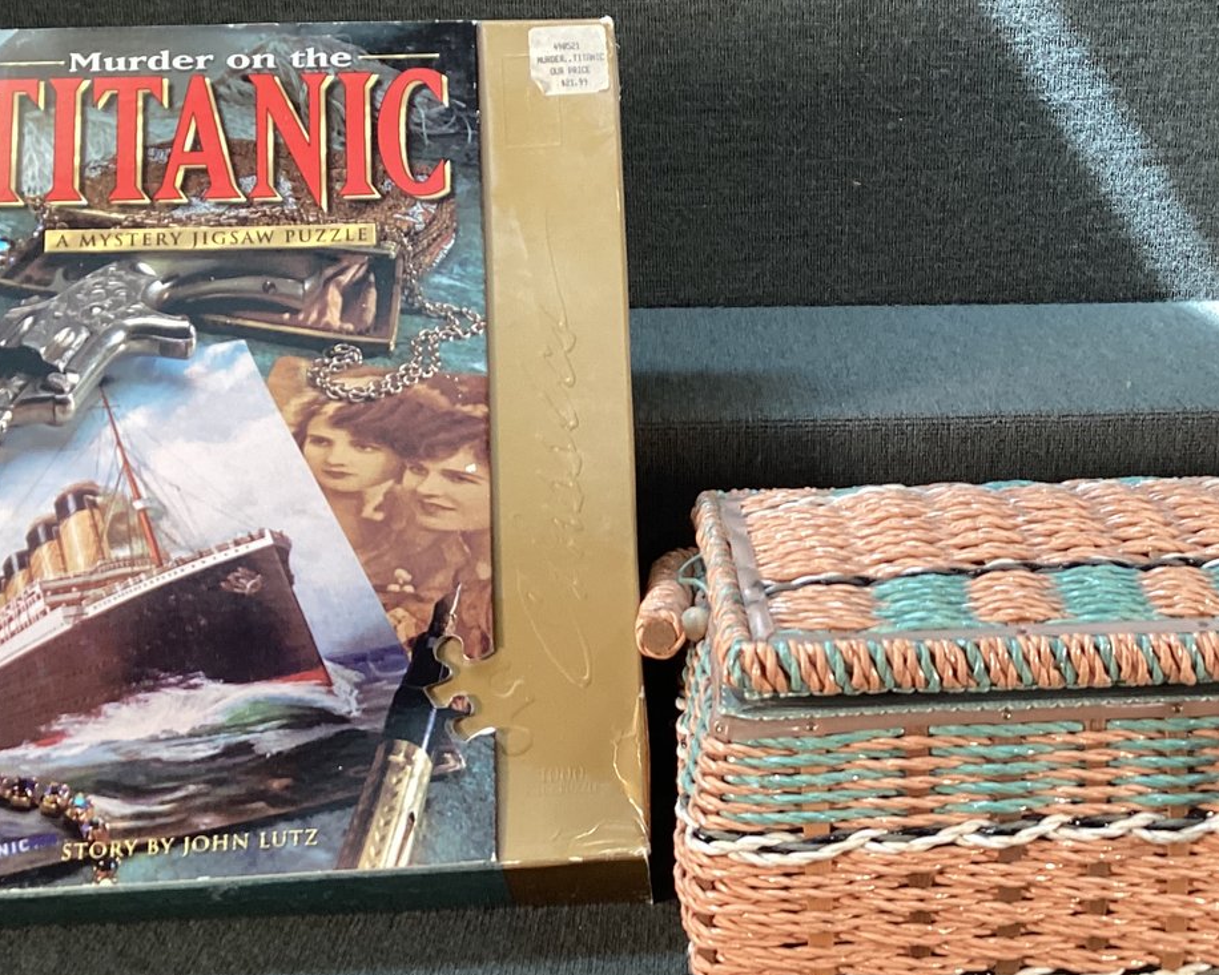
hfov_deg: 37.0
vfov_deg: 30.2
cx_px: 807
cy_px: 579
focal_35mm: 50
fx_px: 1804
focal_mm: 3.3
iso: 100
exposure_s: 1/100
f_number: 2.4
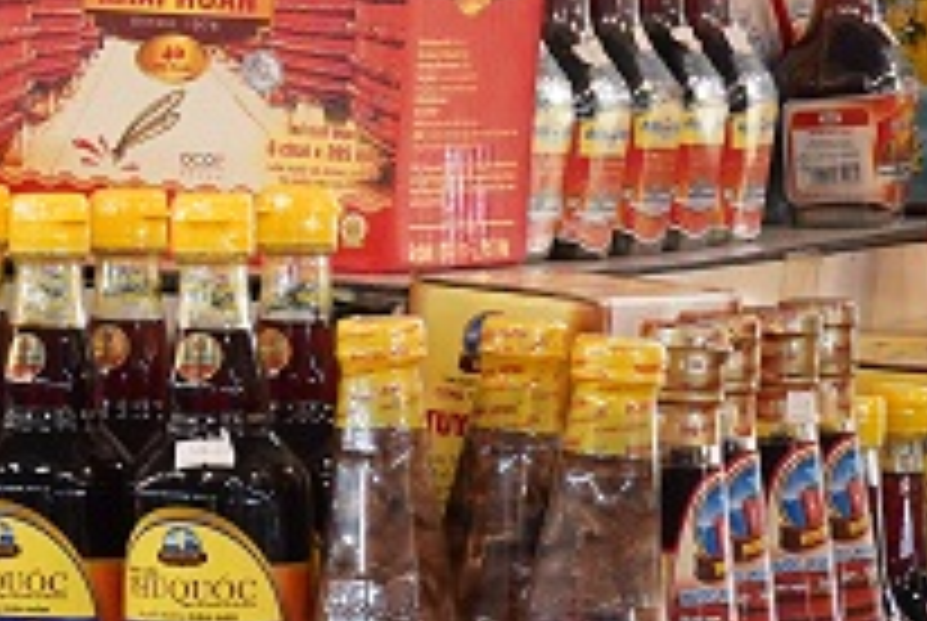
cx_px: -1138
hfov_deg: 9.2
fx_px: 5260
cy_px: 374
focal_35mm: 204
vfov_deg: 6.8
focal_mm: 39
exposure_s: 1/160
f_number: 6.3
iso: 3200
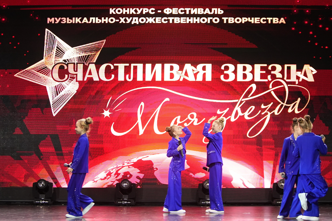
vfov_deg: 13.0
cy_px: 110
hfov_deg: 19.5
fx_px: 968
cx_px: 166
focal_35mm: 105
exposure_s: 1/400
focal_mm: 70
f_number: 2.8
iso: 2500
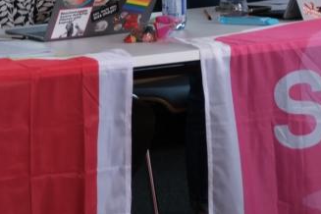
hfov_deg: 7.7
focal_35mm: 264
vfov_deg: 5.0
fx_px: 2354
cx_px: 361
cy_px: -340
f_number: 3.8
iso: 80
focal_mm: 32.3
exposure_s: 1/9
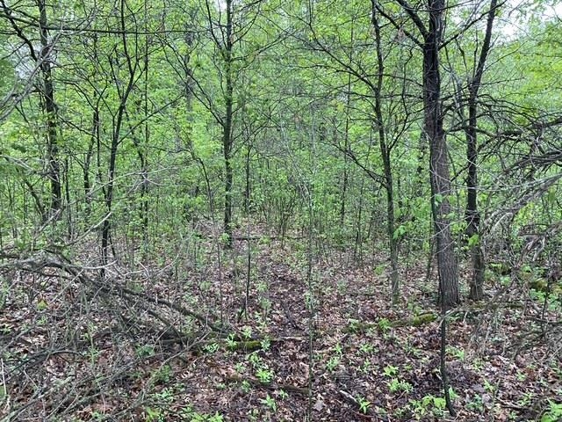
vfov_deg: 48.2
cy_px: 211
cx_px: 281
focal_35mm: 29
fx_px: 471
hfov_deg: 61.7
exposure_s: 1/120
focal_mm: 3
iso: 50
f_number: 1.8
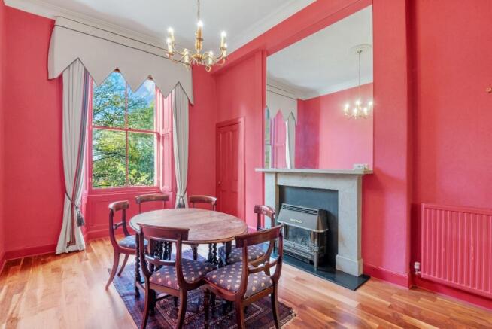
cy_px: 164
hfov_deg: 96.7
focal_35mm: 16
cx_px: 246
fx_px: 219
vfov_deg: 73.8
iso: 250
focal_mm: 16
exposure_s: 1/1.67
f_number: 9
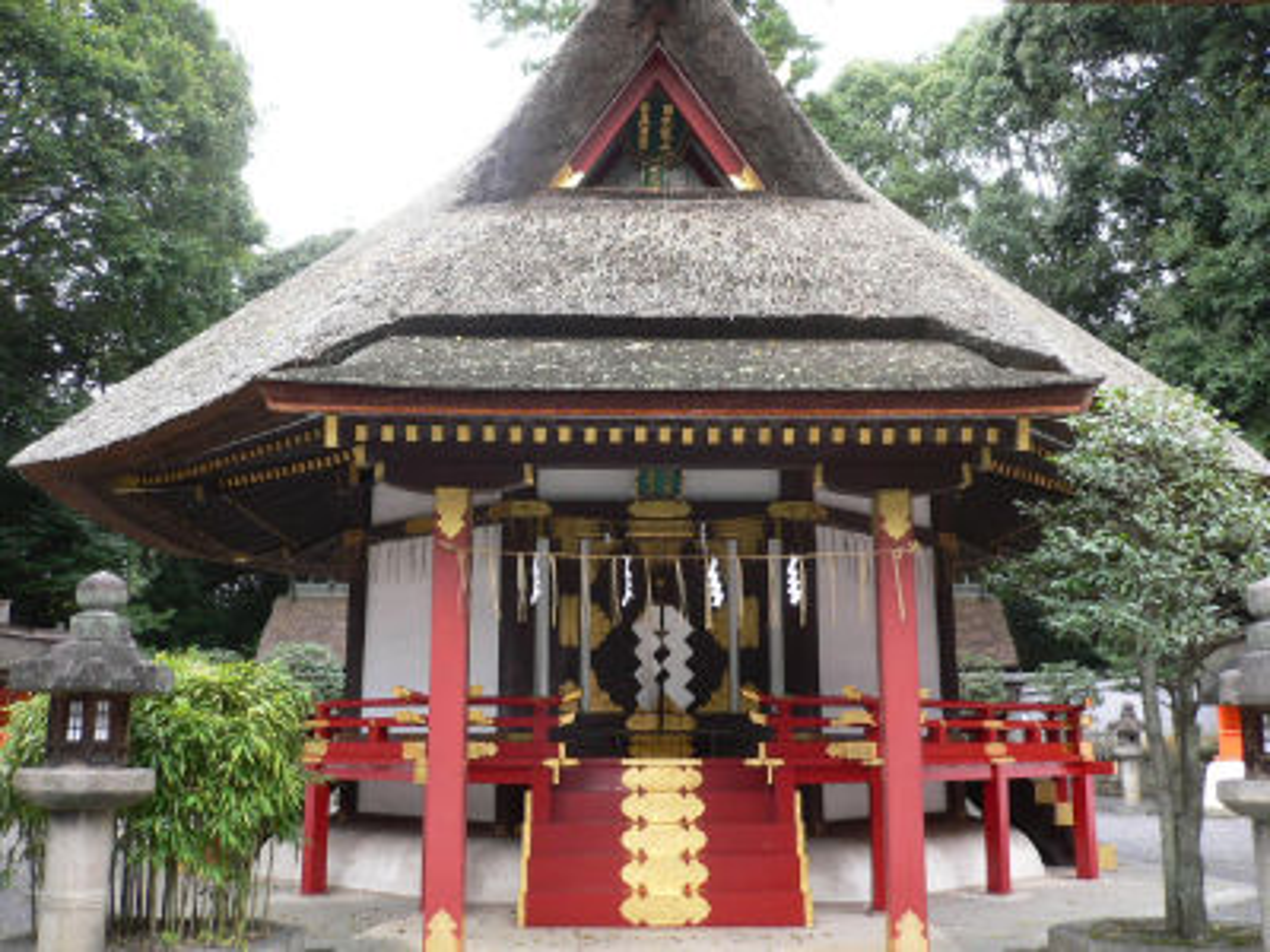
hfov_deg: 52.6
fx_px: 1284
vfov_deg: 40.7
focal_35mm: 35
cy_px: 476
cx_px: 635
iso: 100
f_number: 2.8
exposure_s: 1/60
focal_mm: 5.8
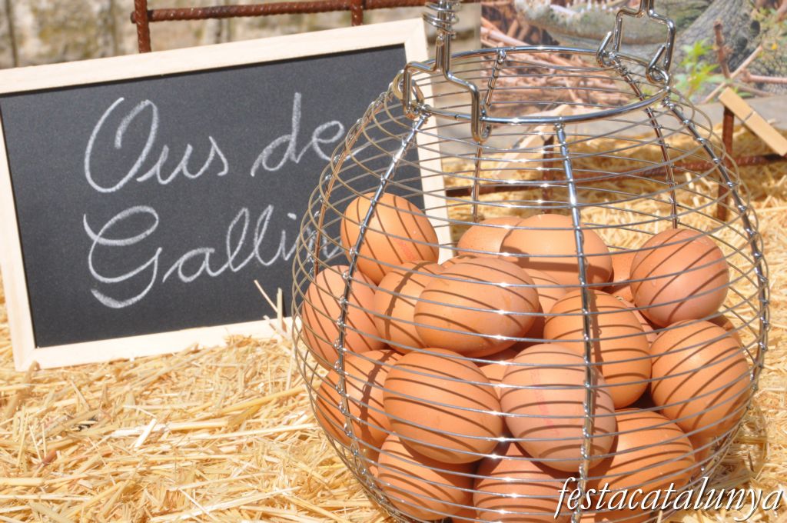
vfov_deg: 21.5
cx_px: 394
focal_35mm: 63
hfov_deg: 31.9
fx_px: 1375
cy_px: 262
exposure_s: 1/640
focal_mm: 42
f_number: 13
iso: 500
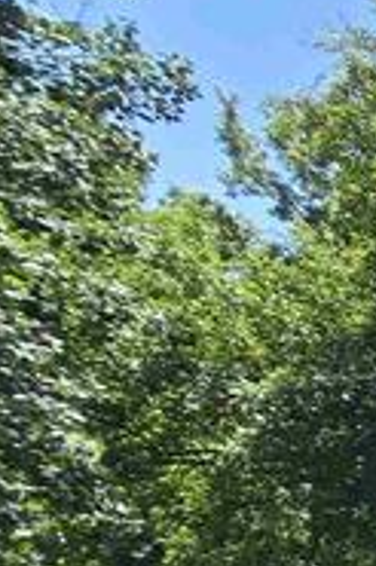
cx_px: 1535
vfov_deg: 24.9
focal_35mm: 75
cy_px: 639
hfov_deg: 8.0
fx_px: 1177
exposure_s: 1/878
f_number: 2.2
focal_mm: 2.2
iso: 50
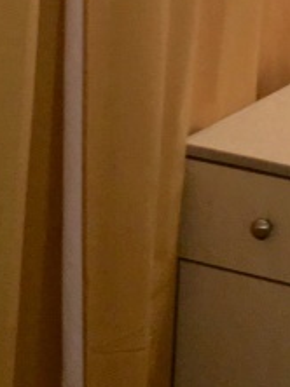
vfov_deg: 14.2
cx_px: 339
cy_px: -108
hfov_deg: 10.9
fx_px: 1500
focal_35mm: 134
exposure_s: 1/58
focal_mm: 4.15
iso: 25
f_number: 2.2
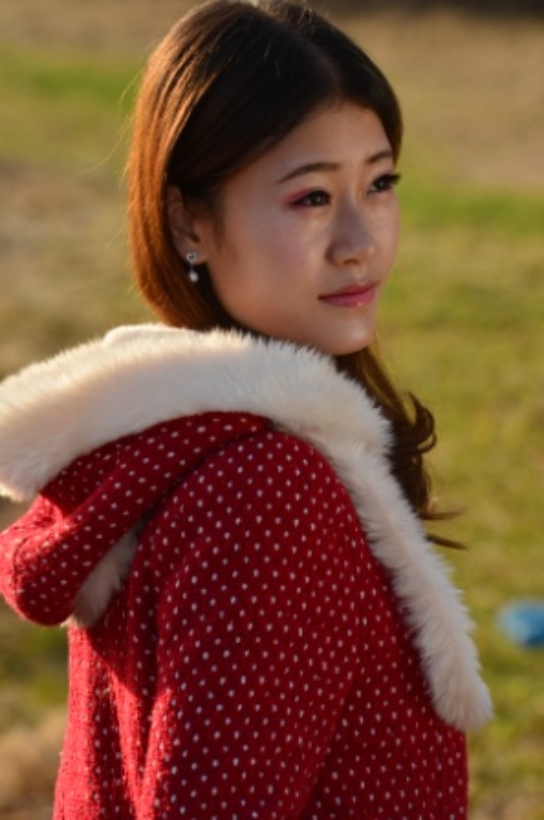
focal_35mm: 255
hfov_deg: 5.4
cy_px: 410
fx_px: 5802
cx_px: 272
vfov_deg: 8.1
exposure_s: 1/160
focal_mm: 170
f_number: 9
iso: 100
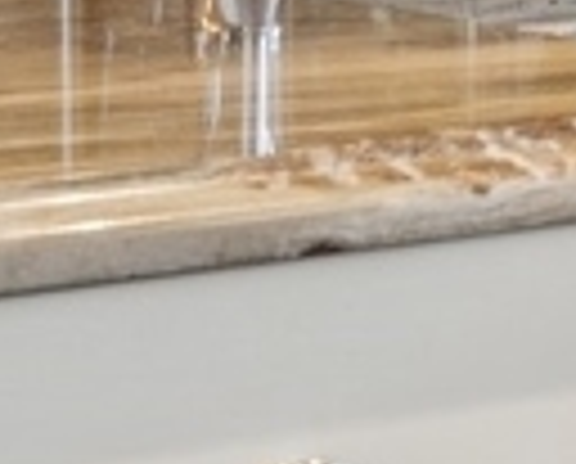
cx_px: 1449
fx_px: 4049
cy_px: -392
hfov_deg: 7.5
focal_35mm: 237
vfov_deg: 6.4
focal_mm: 30
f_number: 8
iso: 320
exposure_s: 1/15
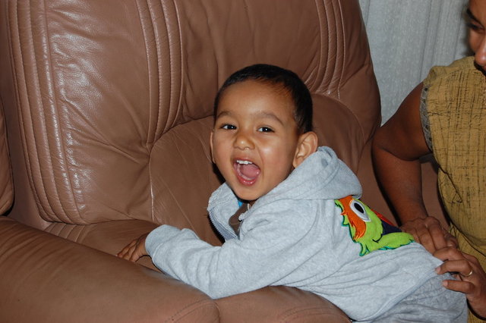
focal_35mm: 82
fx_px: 1113
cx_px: 243
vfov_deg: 16.5
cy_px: 162
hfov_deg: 24.6
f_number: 5.6
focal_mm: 55
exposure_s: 1/125
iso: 200
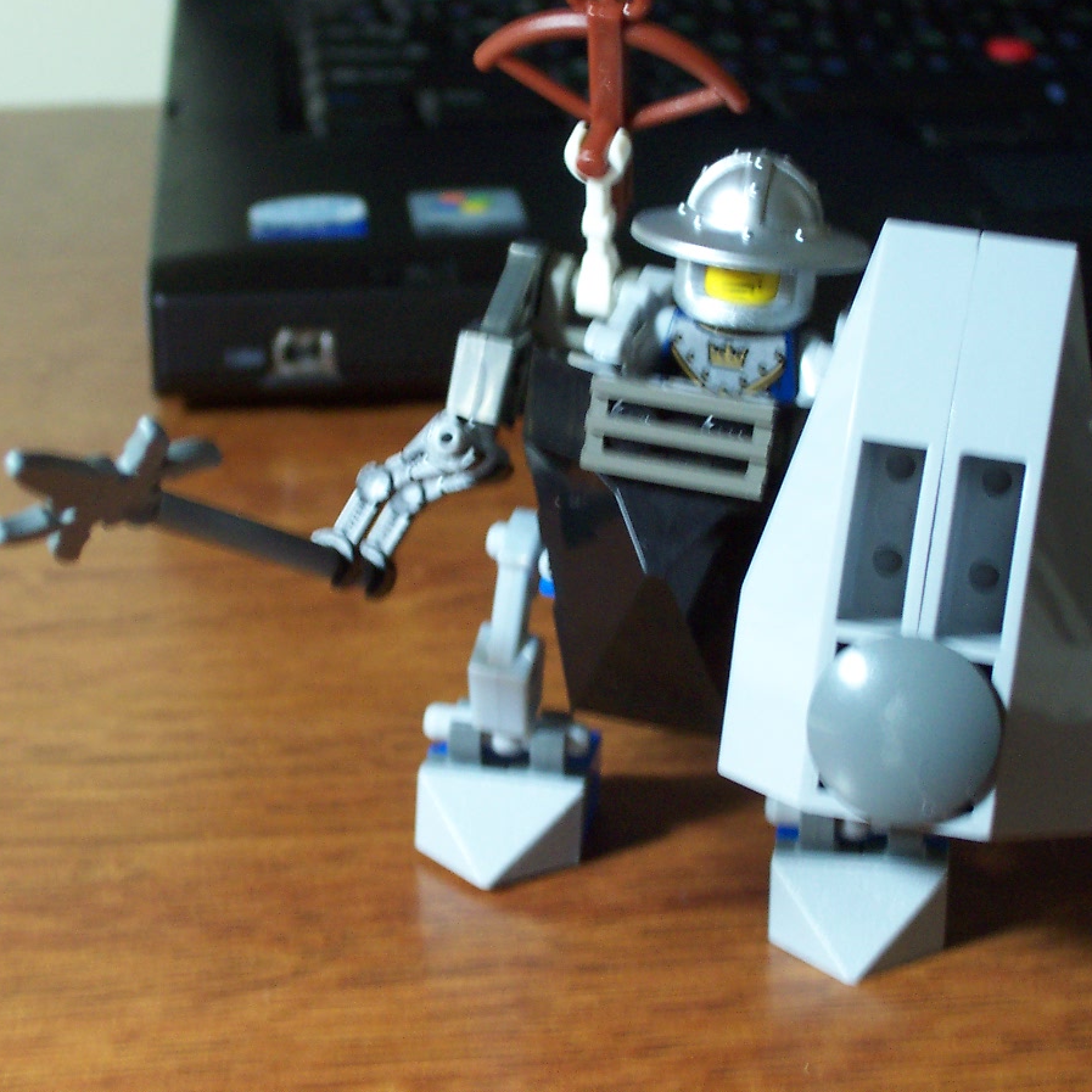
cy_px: 547
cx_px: 607
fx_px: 2998
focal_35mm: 84
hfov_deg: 20.6
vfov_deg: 20.6
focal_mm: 10.8
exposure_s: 1/10
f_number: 4
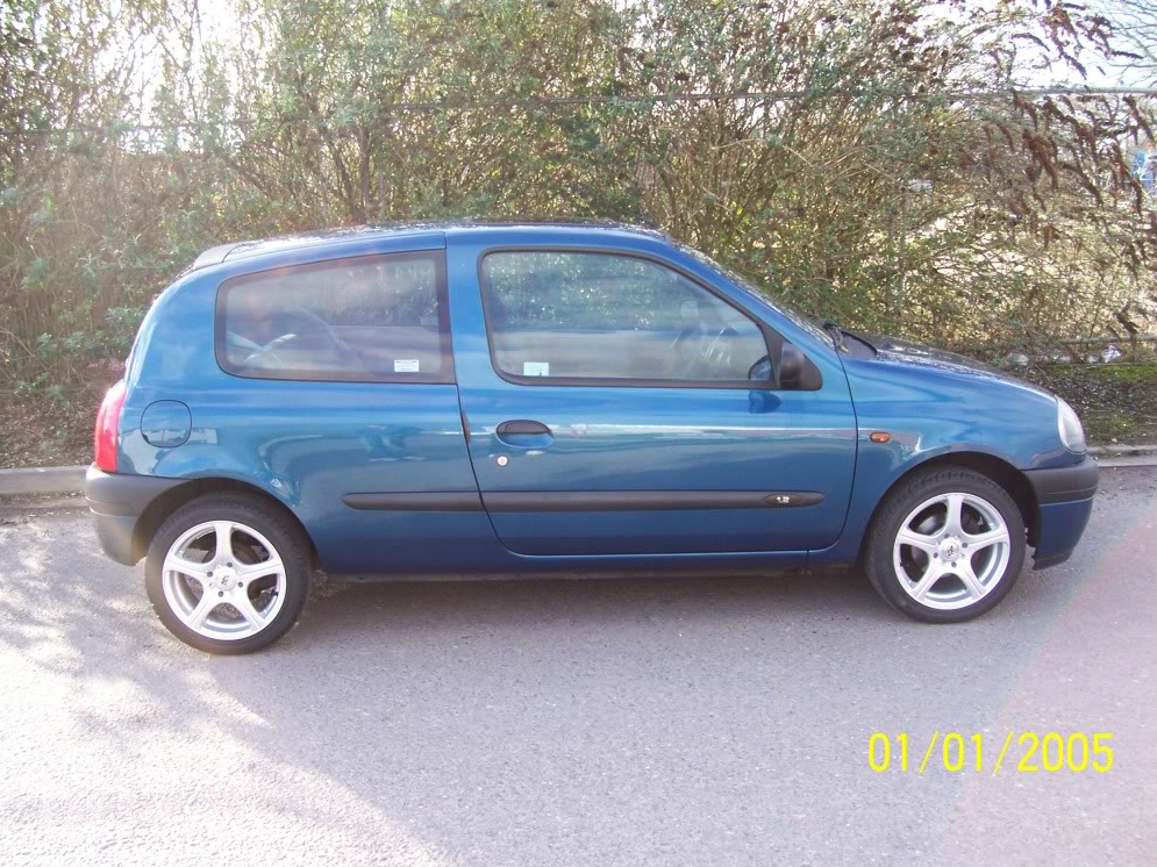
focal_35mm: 35
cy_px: 425
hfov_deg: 52.6
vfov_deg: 40.7
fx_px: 1170
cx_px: 579
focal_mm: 5.6
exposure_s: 1/165
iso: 80
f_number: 2.7
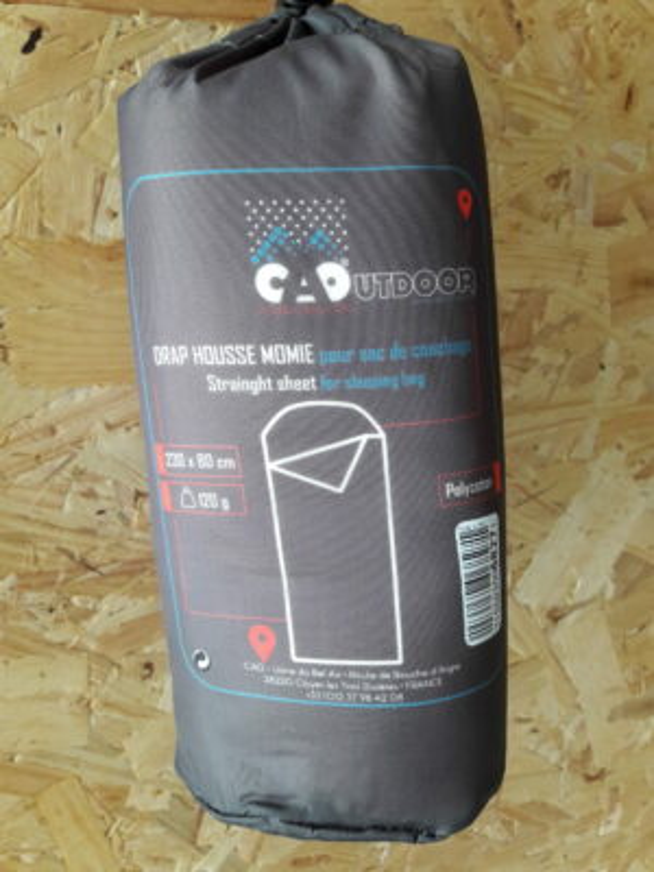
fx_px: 705
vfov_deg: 63.4
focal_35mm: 28
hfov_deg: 49.7
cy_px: 436
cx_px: 327
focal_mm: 3.7
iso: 80
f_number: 1.9
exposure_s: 1/33
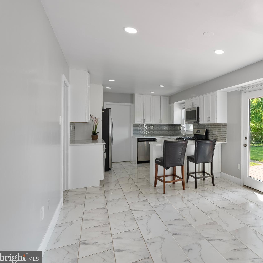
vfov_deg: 69.6
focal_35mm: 22
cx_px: 208
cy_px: 124
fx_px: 189
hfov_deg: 63.9
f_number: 8
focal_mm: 16
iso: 800
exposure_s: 1/20
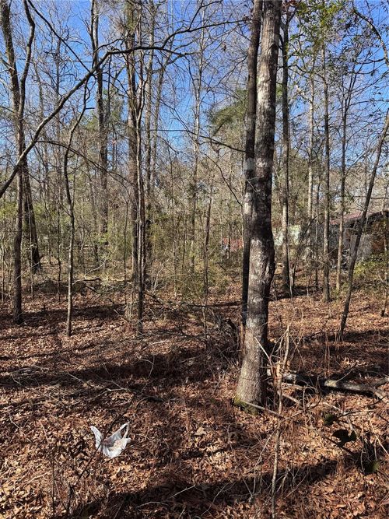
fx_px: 360
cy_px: 260
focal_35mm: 24
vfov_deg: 71.6
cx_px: 194
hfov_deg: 56.8
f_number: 1.78
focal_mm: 6.76
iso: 80
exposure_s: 1/1285
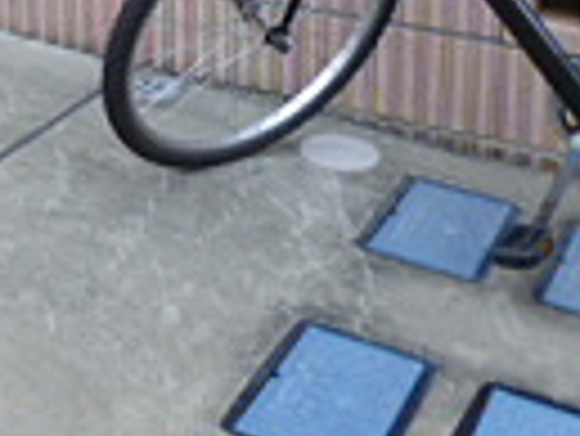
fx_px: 1342
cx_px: 45
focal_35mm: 80
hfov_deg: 23.7
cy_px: -263
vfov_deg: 16.4
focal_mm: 4.3
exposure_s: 1/160
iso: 100
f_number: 2.5
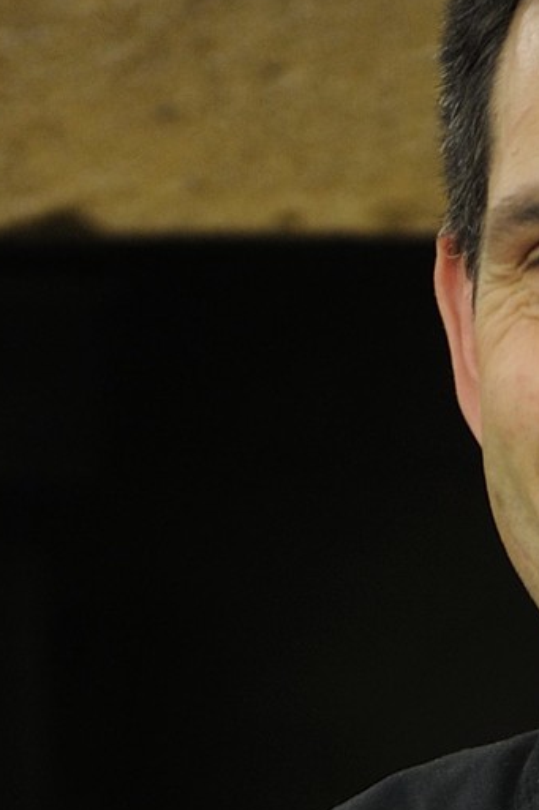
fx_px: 5806
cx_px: 635
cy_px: 1556
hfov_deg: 5.3
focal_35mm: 258
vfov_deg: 7.7
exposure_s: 1/100
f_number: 2.8
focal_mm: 55
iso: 800
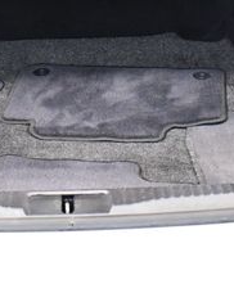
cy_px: 59
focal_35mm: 95
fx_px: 824
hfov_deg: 16.1
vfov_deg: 20.0
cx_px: 76
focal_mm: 18
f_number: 3.5
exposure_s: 1/60
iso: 4000
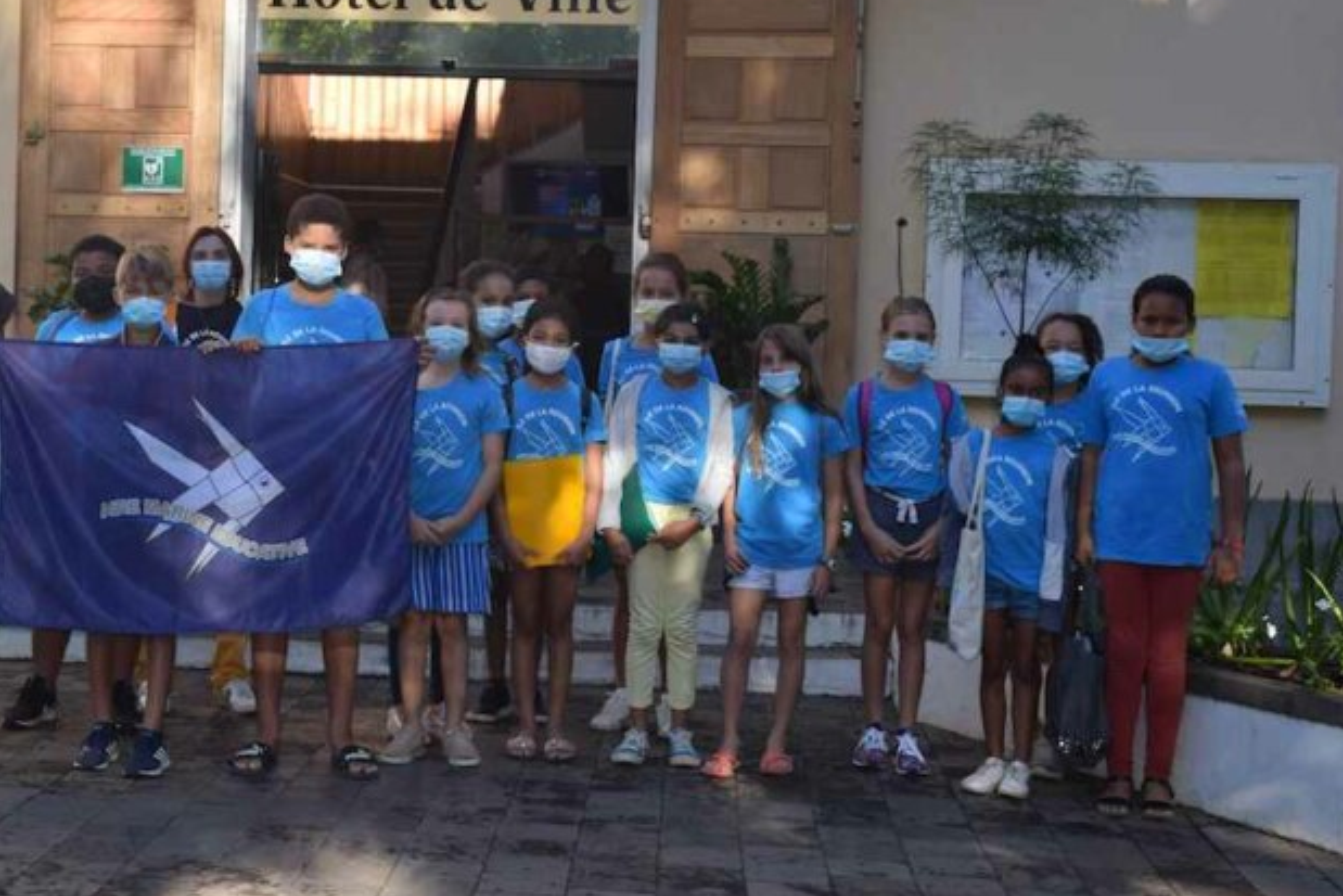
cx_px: 482
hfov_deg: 32.2
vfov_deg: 21.9
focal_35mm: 62
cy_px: 405
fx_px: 2313
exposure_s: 1/160
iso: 100
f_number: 6.3
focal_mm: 32
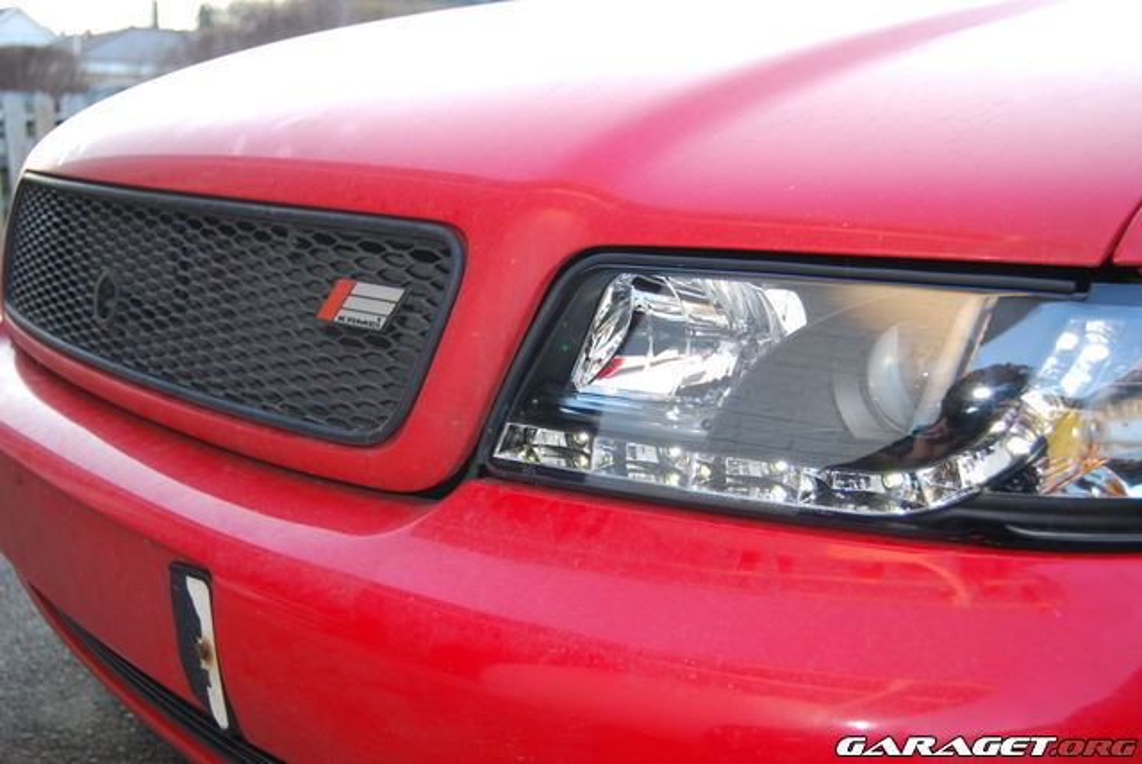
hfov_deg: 53.1
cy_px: 382
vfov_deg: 36.9
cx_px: 571
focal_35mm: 36
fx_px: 1143
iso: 200
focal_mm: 24
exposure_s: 1/60
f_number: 4
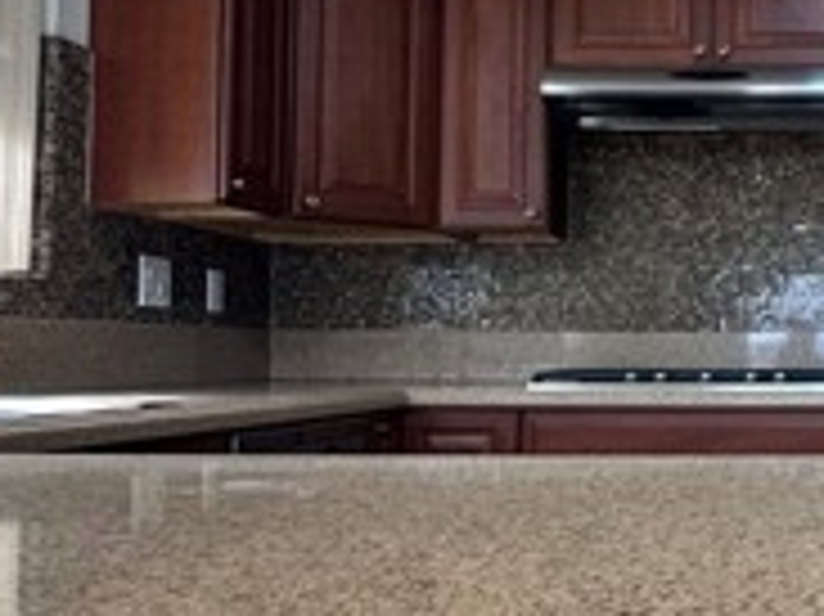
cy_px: 297
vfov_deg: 29.6
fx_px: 1166
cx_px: 801
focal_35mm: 49
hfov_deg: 35.6
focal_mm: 2.22
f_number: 2.2
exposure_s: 1/120
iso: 160
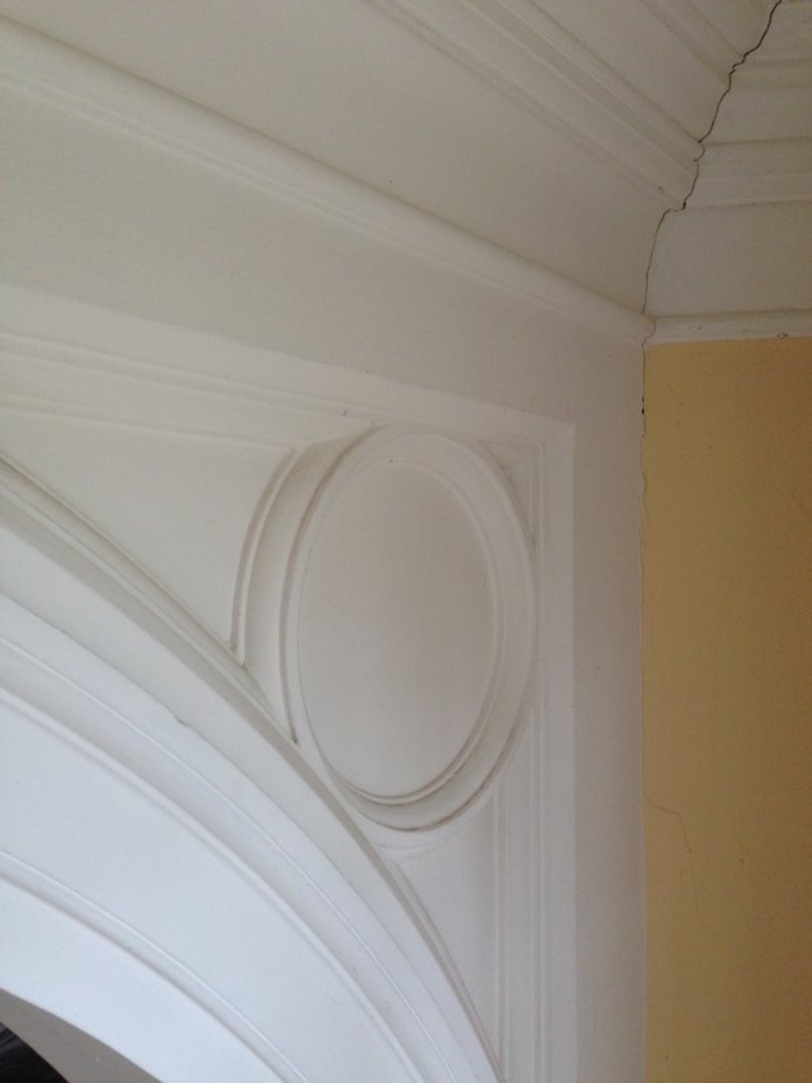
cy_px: 542
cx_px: 406
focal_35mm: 33
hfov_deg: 42.9
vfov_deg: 55.4
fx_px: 1032
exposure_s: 1/120
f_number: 2.4
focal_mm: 4.12
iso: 100
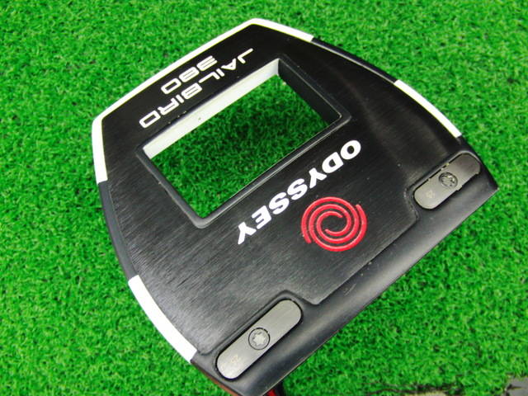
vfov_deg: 38.7
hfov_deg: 50.1
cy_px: 198
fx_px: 564
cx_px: 264
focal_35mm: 37
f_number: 3.6
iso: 400
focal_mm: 6.42
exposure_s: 1/25
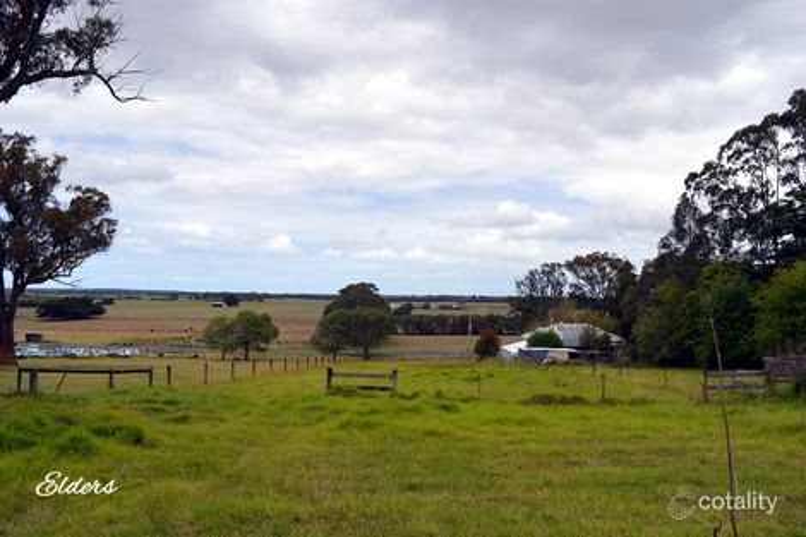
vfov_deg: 47.9
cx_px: 403
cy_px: 268
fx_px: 604
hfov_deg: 67.4
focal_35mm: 27
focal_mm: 18
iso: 100
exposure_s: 1/320
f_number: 9
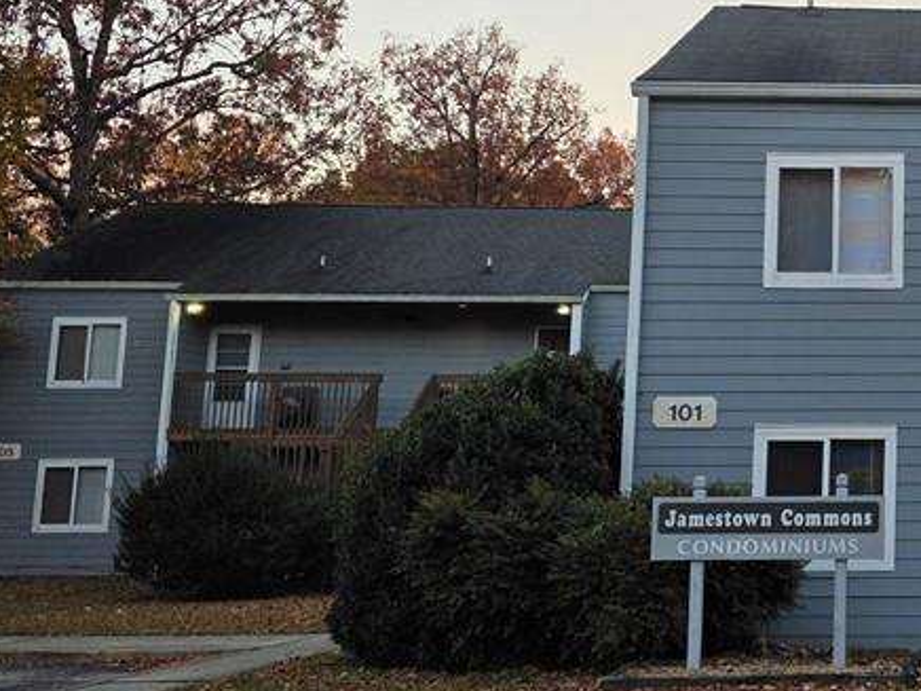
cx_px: 963
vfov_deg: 26.9
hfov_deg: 32.2
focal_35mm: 54
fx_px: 1437
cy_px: 235
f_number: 1.7
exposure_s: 1/359
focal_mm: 6.3
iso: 32
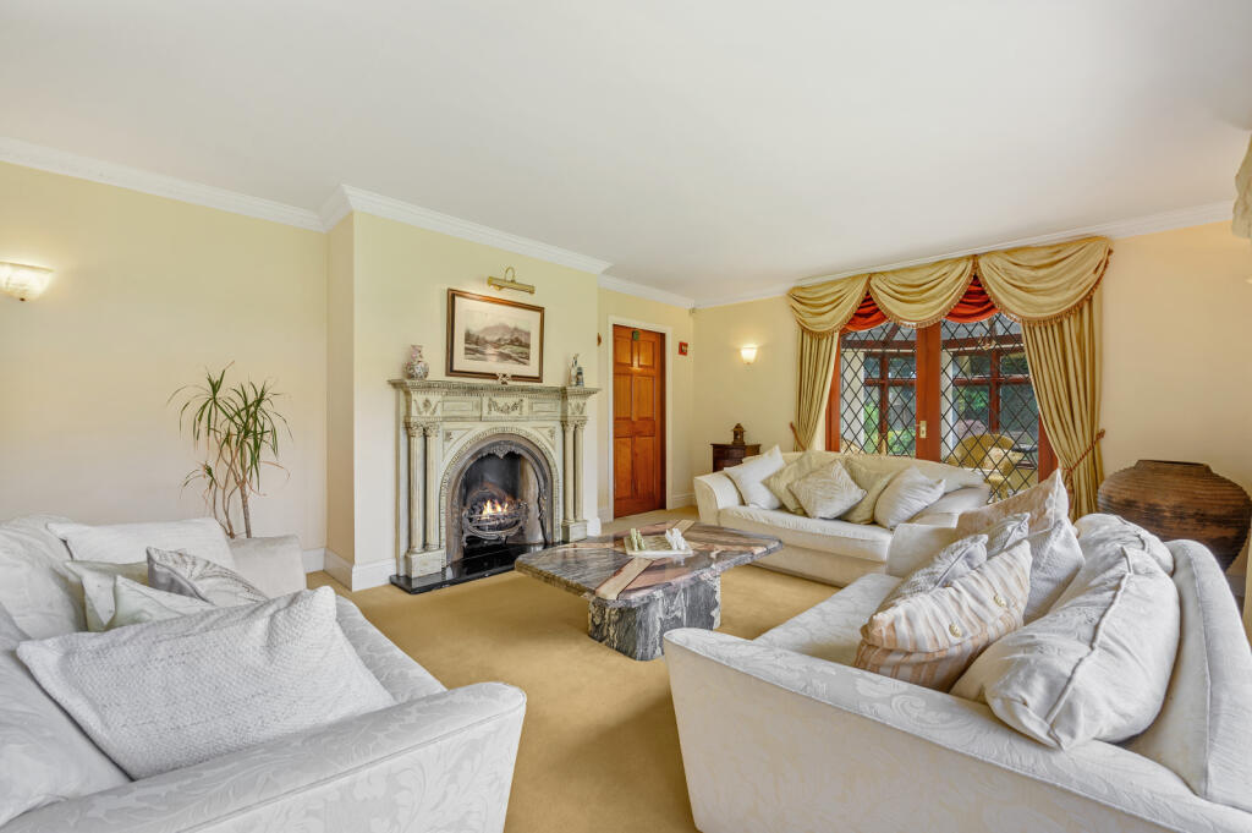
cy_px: 416
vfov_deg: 81.1
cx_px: 626
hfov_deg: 104.3
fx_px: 486
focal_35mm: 14
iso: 100
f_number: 10
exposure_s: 1/4
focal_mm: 14
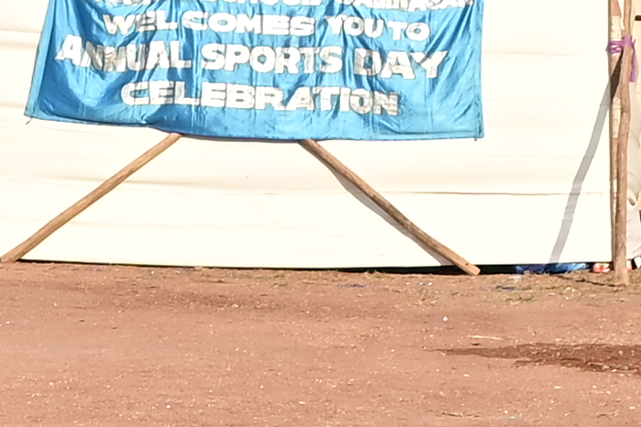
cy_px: 392
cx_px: 373
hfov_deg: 8.2
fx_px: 4469
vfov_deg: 5.5
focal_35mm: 251
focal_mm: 21
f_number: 7.1
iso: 100
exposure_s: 1/200
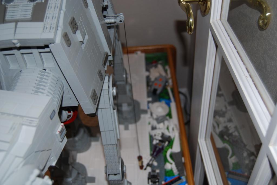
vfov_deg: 34.3
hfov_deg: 49.5
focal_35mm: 39
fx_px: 300
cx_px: 138
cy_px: 92
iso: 200
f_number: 4
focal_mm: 26
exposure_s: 1/60
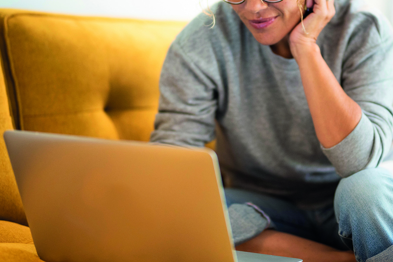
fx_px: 1376
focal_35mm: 126
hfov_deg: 16.2
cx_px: 253
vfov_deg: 10.9
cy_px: 106
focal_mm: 85
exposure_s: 1/125
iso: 800
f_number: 1.4
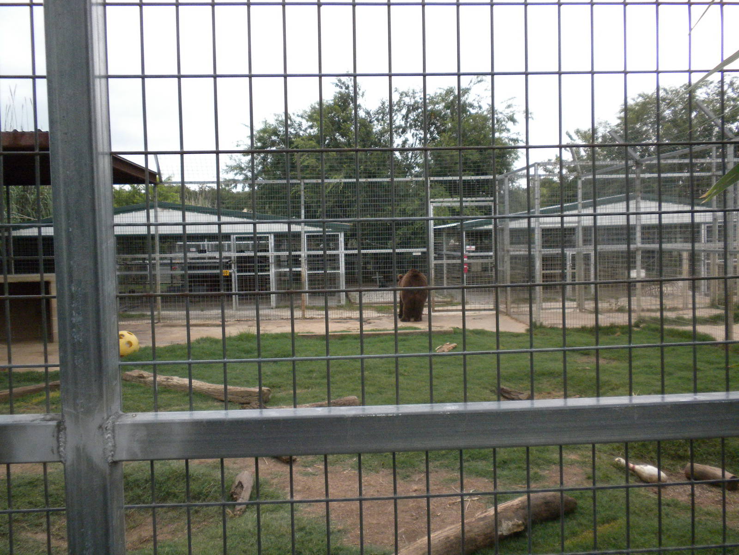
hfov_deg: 50.1
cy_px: 278
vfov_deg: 38.7
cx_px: 370
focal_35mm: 37
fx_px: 790
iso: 355
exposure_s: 1/561
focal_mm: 6.6
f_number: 3.5
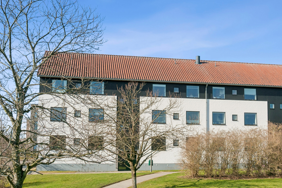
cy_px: 100
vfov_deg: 28.6
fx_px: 368
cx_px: 170
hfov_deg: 41.7
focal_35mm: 47
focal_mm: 24
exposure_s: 1/500
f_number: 10
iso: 200
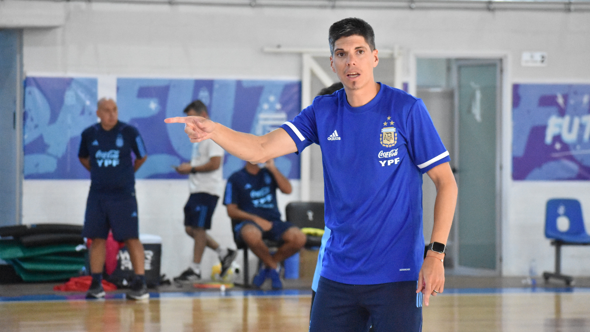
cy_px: 143
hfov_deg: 13.0
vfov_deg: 7.3
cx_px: 296
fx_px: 2590
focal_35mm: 166
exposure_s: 1/800
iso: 10000
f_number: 4.8
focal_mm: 105
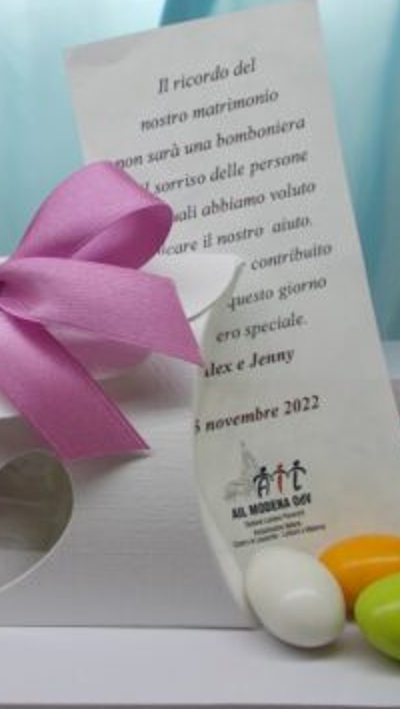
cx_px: 28
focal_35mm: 46
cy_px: 354
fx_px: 866
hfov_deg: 25.1
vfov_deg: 44.6
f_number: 3.4
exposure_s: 1/200
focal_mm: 5.3
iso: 80
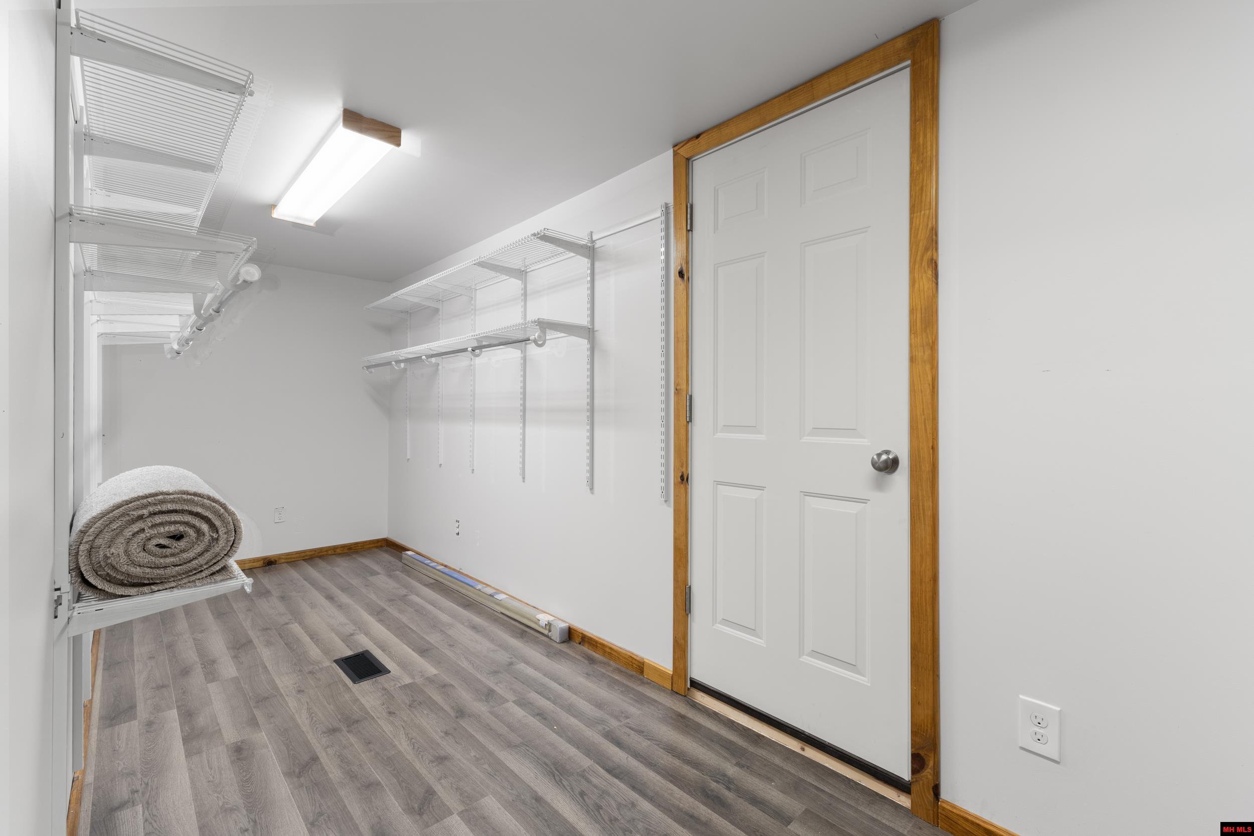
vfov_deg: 77.3
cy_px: 418
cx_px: 627
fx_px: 522
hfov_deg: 100.4
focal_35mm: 15
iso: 200
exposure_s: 1/1.67
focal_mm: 10
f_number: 9
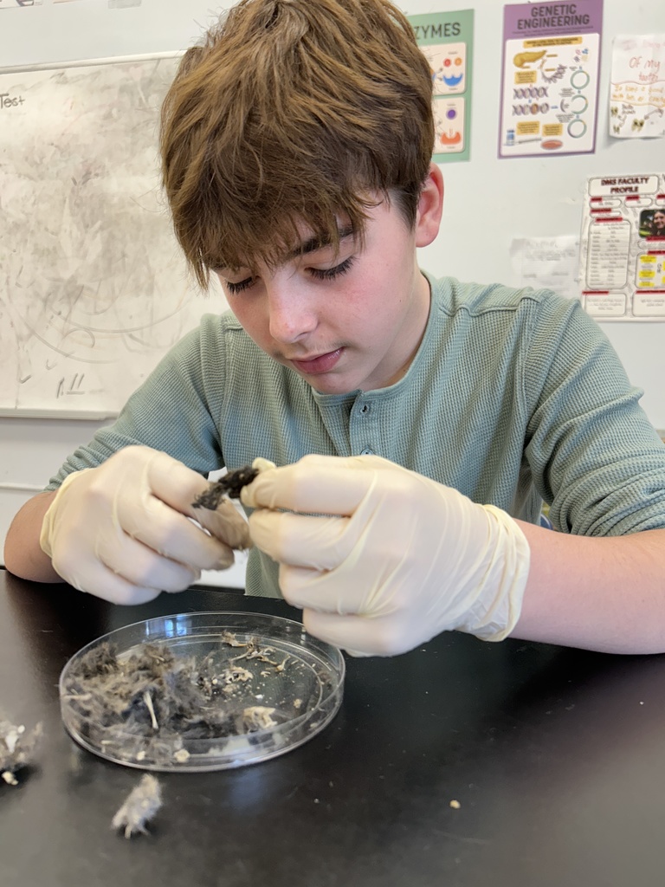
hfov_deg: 53.1
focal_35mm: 26
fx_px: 666
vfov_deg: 67.3
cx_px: 332
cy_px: 444
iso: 100
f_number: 1.5
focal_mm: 5.7
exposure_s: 1/120
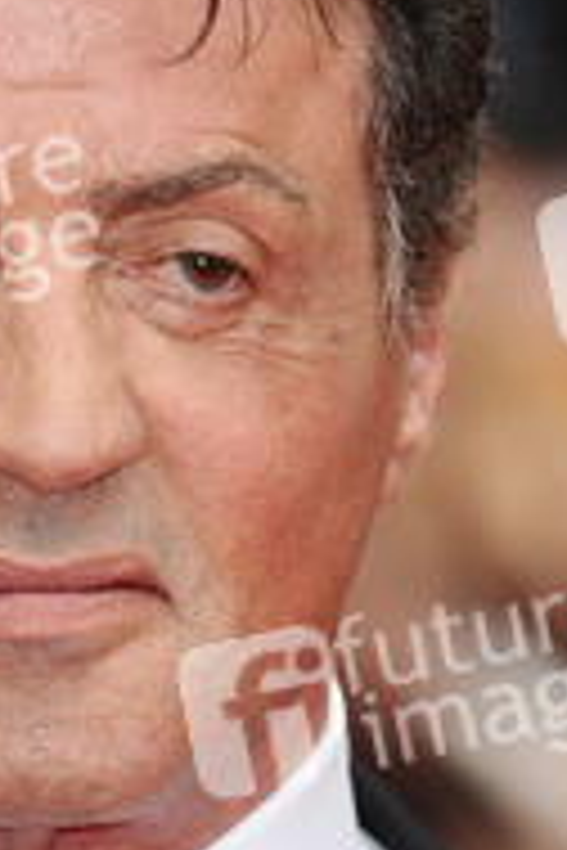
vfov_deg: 3.2
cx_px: 2
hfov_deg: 2.2
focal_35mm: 635
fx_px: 15001
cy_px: 468
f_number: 4.5
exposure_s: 1/200
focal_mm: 200
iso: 320
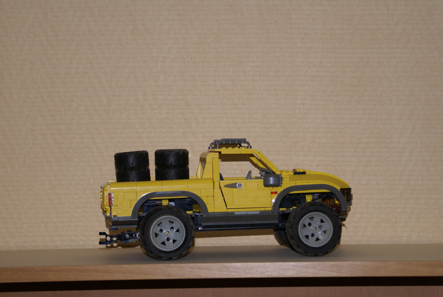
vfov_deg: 13.1
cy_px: 148
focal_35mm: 105
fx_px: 1294
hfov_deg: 19.4
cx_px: 222
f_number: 5.6
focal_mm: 70
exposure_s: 1/125
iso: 400
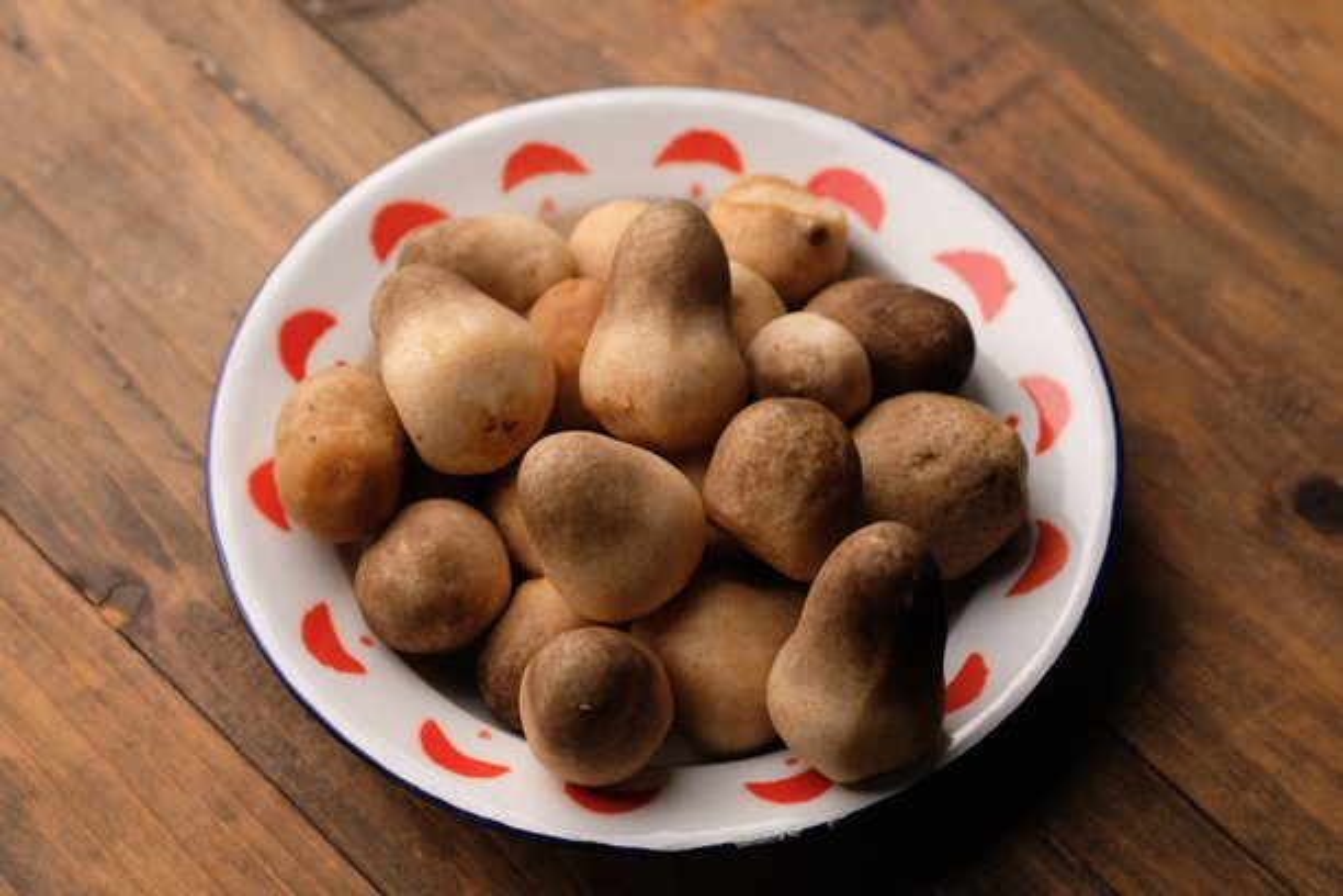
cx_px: 672
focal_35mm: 90
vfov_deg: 15.2
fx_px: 3357
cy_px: 448
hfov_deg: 22.6
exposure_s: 1/140
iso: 400
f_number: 4.5
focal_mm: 60
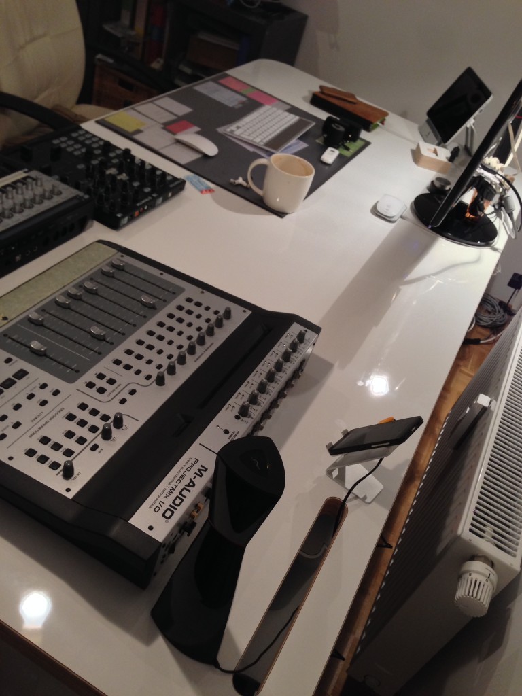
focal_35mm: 33
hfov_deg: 42.9
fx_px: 664
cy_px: 348
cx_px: 261
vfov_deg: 55.4
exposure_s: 1/20
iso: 125
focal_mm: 4.12
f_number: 2.4
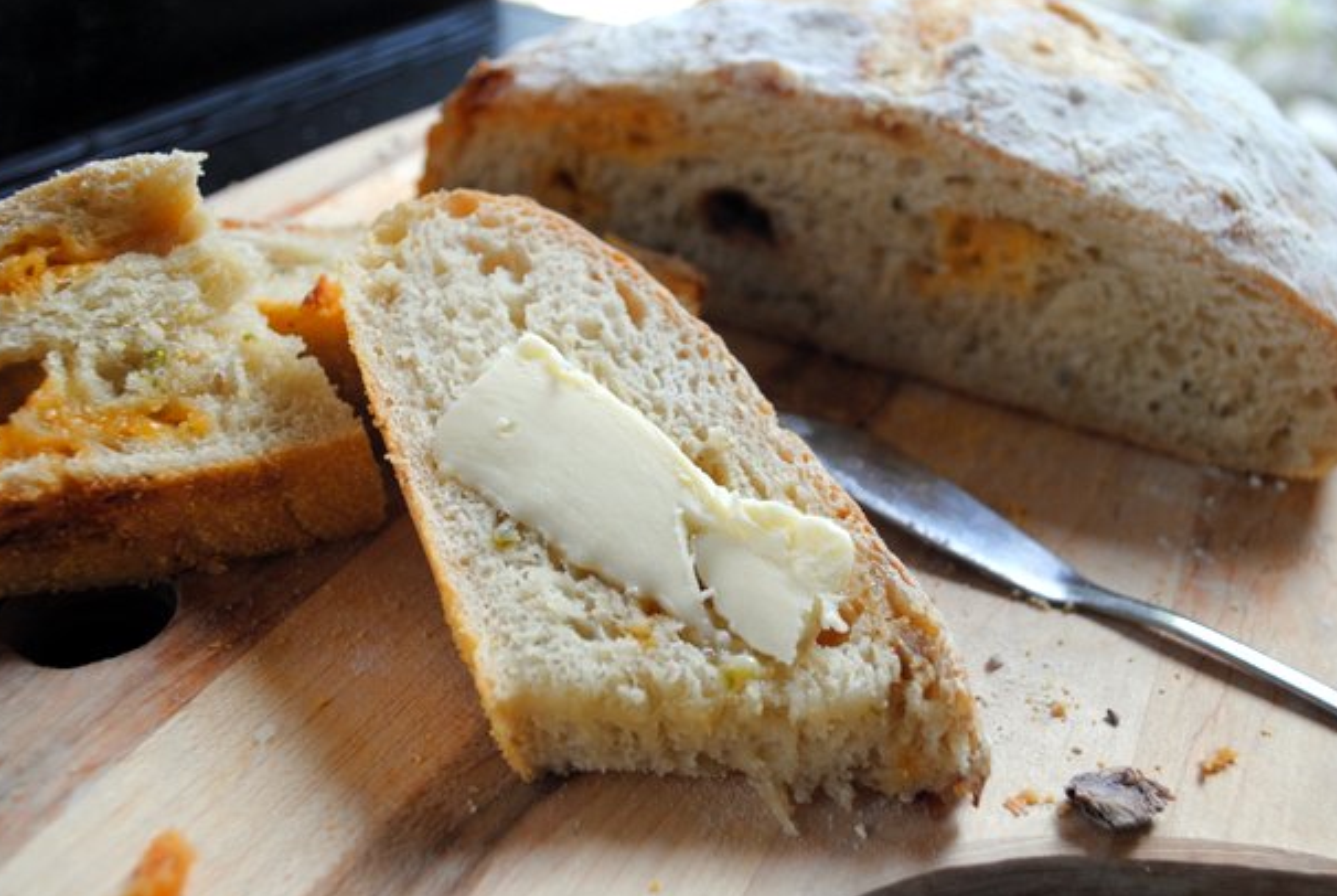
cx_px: 638
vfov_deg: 35.2
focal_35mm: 38
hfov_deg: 50.6
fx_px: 1413
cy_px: 429
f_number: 5
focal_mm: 24
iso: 200
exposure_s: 1/80
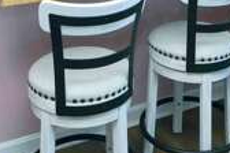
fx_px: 466
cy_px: -111
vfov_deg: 16.2
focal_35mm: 73
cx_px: 127
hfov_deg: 27.7
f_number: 9
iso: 800
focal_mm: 16
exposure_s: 1/60
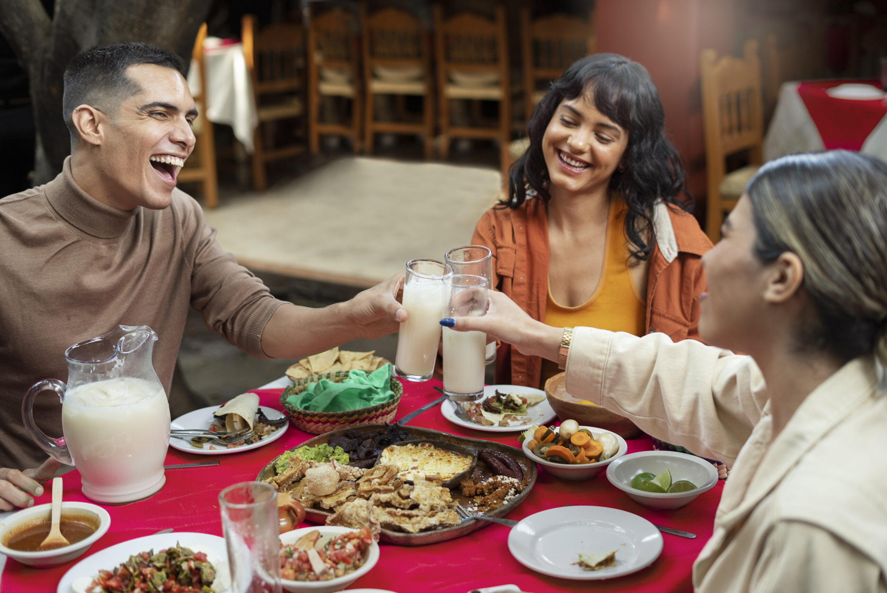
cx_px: 444
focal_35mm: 50
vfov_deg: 27.0
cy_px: 296
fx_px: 1233
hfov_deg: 39.6
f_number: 2.5
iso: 400
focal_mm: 50
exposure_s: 1/200
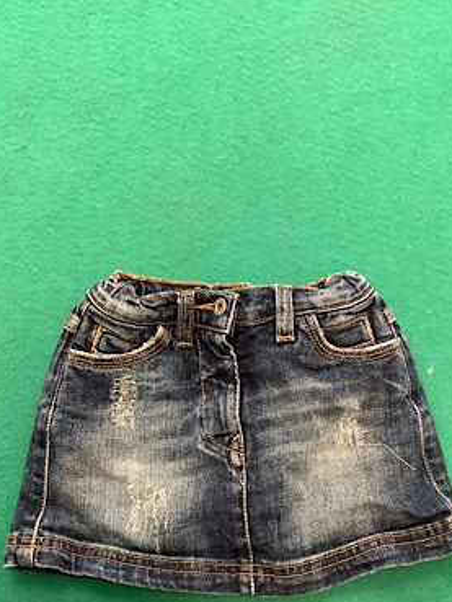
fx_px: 731
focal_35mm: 42
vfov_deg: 44.2
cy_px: 395
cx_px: 219
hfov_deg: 34.4
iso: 320
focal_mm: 3.3
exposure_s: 1/50
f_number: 2.4
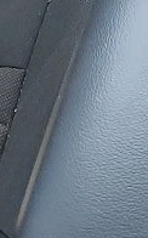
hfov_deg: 5.7
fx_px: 1456
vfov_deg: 8.8
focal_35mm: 225
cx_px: 294
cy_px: -244
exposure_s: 1/120
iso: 57
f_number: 1.5
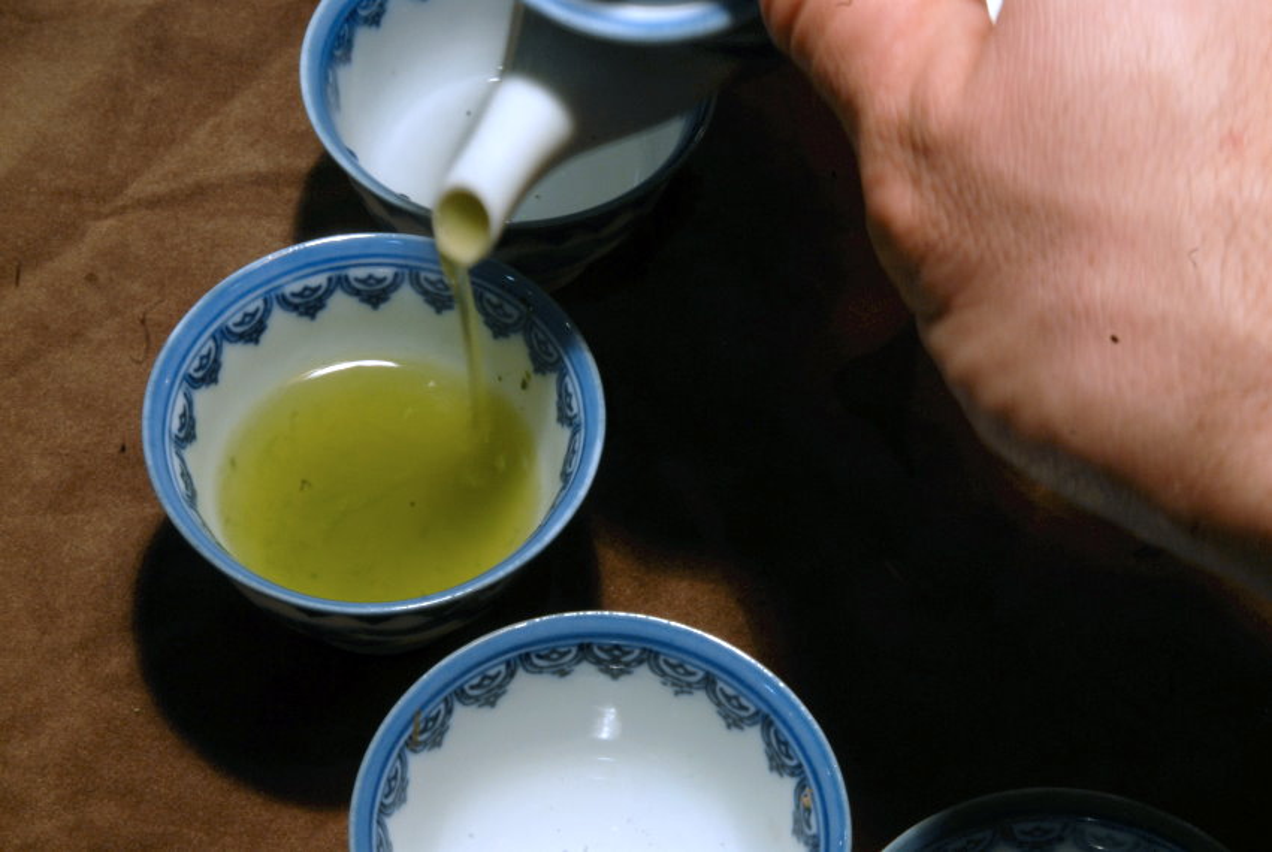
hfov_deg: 24.6
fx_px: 2919
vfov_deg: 16.6
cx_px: 636
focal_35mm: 82
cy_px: 426
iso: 400
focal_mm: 55
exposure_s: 1/2
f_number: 29
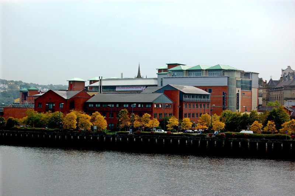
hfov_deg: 24.6
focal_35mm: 82
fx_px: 675
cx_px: 148
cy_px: 98
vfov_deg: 16.5
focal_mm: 55
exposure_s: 1/80
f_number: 8
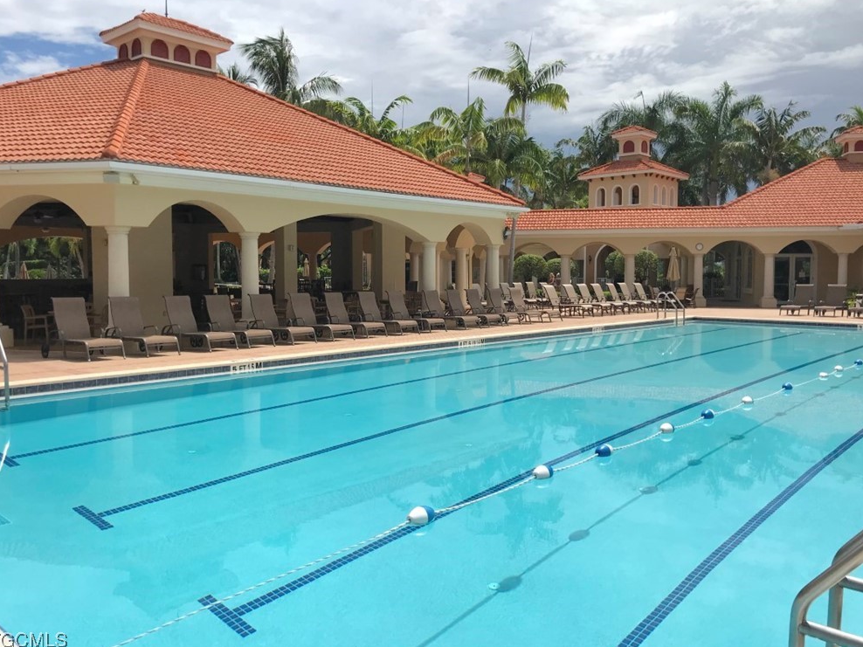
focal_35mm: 29
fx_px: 723
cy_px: 324
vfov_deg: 48.2
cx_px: 430
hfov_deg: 61.7
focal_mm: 3.99
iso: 20
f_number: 1.8
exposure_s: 1/5650
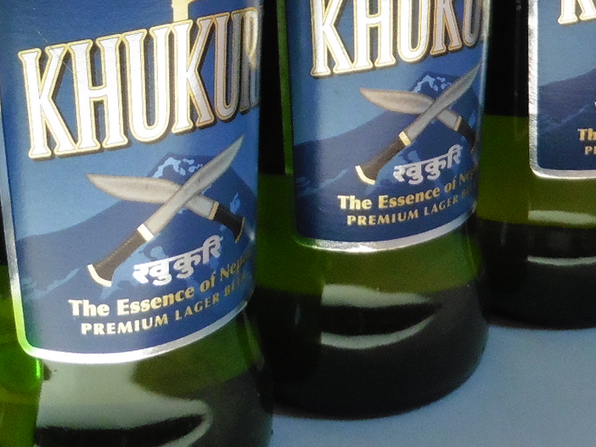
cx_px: 282
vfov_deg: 19.6
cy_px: -105
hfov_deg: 27.8
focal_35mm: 70
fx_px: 1206
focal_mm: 4.3
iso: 400
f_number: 3.3
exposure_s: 1/60
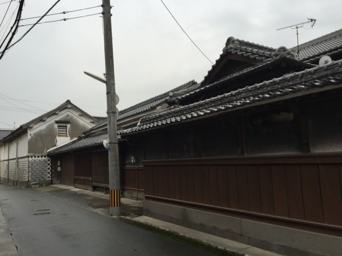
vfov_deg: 48.2
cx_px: 171
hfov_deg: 61.7
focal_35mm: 29
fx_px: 287
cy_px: 128
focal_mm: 4.15
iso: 32
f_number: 2.2
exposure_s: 1/154
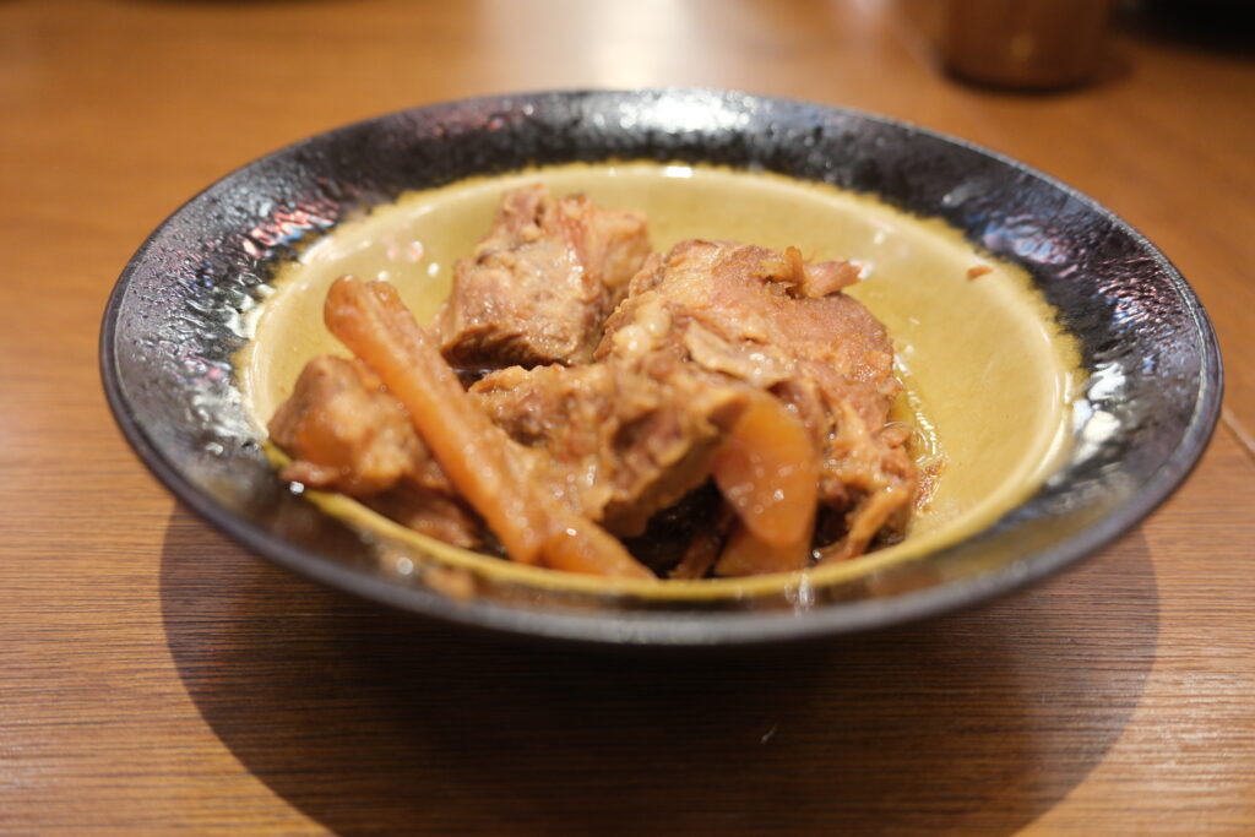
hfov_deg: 57.2
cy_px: 418
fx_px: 1150
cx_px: 628
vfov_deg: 40.0
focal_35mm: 33
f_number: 3.3
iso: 1600
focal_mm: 22
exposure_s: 1/100
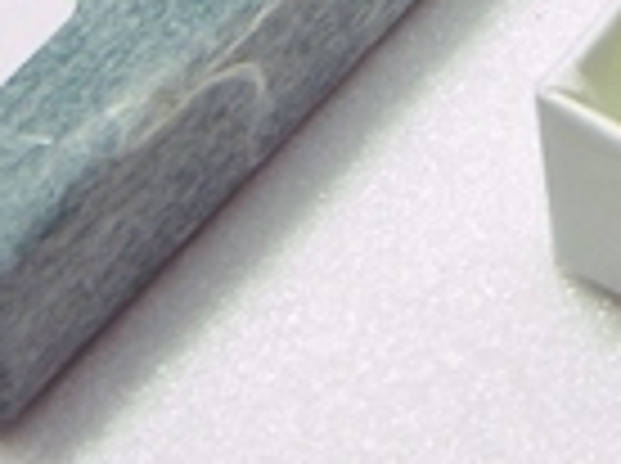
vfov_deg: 4.8
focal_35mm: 307
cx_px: 842
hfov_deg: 6.4
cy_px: -356
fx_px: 5498
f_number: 3.7
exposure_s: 1/50
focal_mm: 11
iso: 160
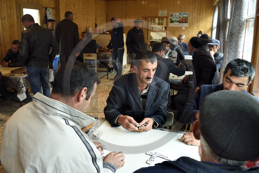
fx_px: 187
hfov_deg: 69.4
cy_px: 86
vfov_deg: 49.5
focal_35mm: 26
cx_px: 130
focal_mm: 26
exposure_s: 1/50
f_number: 6.3
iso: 800
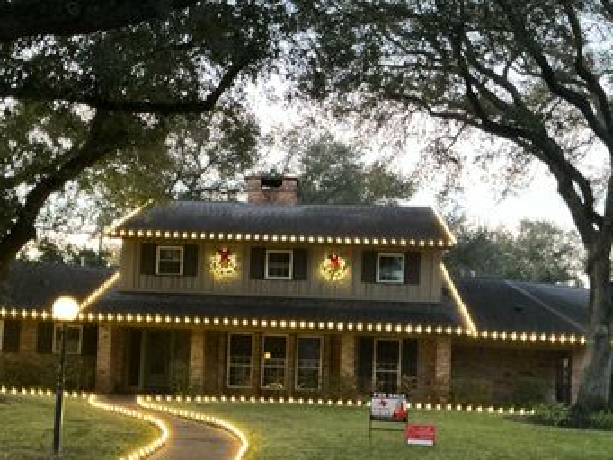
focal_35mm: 41
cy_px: 323
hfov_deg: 45.7
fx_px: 726
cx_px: 288
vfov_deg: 34.7
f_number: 1.8
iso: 500
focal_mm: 3
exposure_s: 1/30
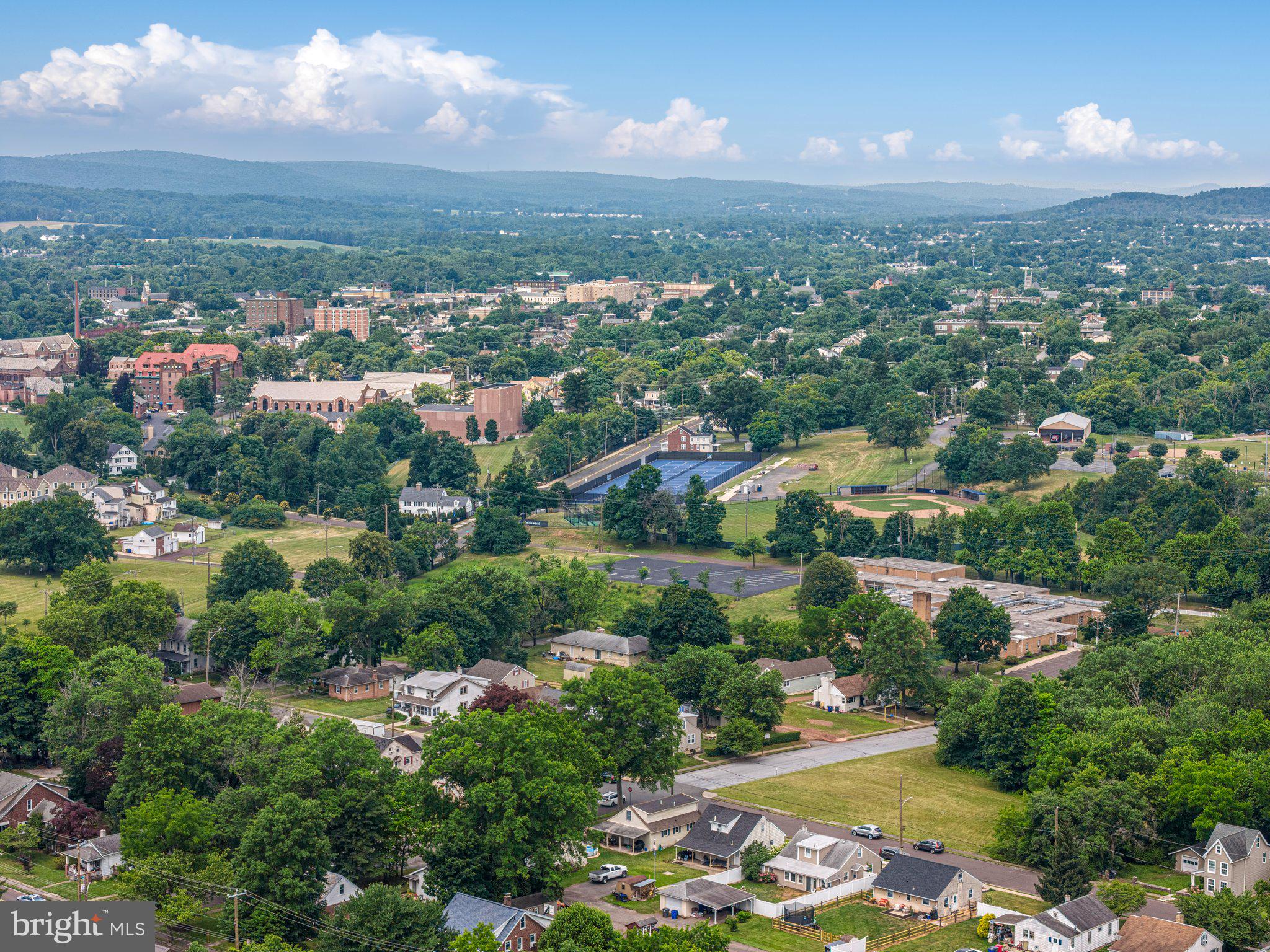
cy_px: 476
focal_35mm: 70
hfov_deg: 27.8
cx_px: 635
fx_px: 2568
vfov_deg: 21.0
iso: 100
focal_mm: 19.35
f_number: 2.8
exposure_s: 1/1250
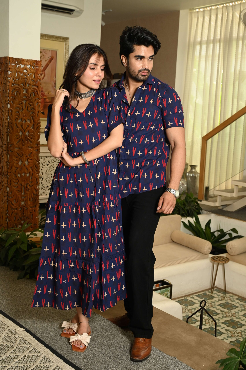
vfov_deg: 43.6
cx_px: 123
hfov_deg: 29.8
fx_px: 462
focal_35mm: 45
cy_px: 185
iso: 640
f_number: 6.3
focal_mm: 45
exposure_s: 1/160
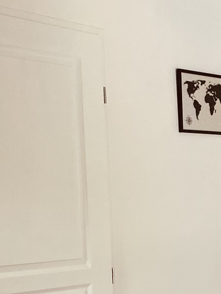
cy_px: 279
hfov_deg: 15.3
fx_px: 766
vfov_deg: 21.2
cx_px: 323
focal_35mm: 90
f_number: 1.8
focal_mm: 4.25
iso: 250
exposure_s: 1/60
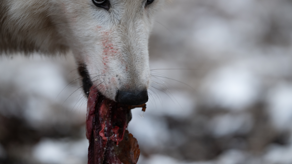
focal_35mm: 420
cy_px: 73
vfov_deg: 2.9
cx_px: 146
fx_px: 3252
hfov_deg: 5.1
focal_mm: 400
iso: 1250
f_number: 3.2
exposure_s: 1/1250
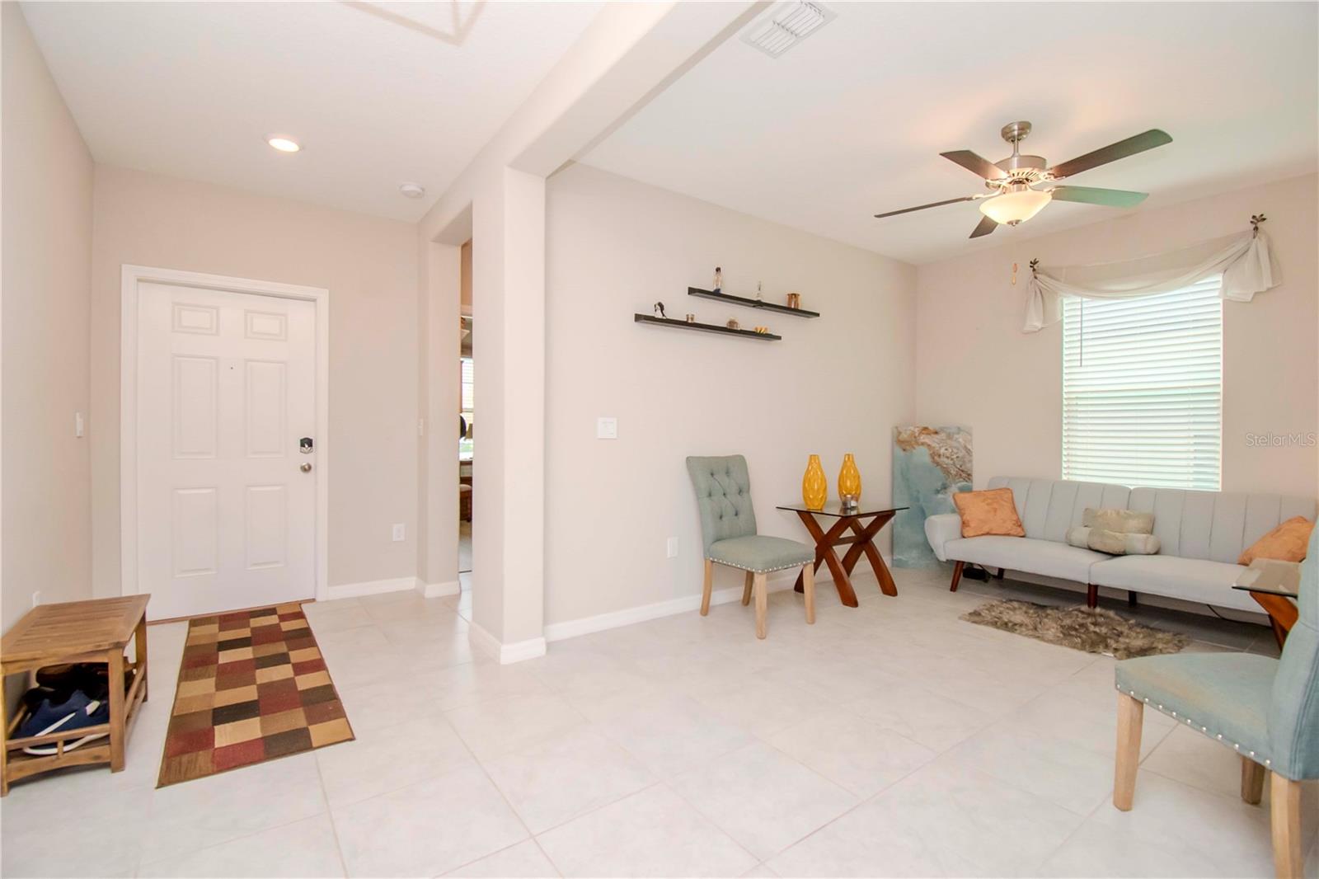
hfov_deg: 100.4
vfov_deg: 77.3
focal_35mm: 15
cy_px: 440
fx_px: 549
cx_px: 660
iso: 800
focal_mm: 10
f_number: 7.1
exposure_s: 1/200
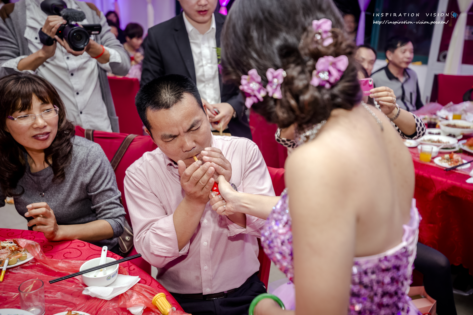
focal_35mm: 35
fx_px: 460
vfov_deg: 37.9
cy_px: 158
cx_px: 236
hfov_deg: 54.4
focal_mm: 35
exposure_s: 1/60
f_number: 3.2
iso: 200
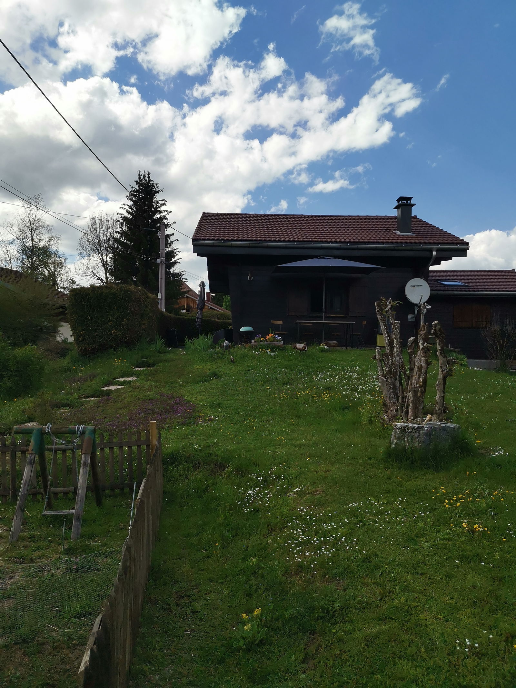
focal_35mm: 27
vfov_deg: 65.3
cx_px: 258
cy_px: 344
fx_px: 537
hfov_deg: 51.4
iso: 50
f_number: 1.8
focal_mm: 4.75
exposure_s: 1/2976
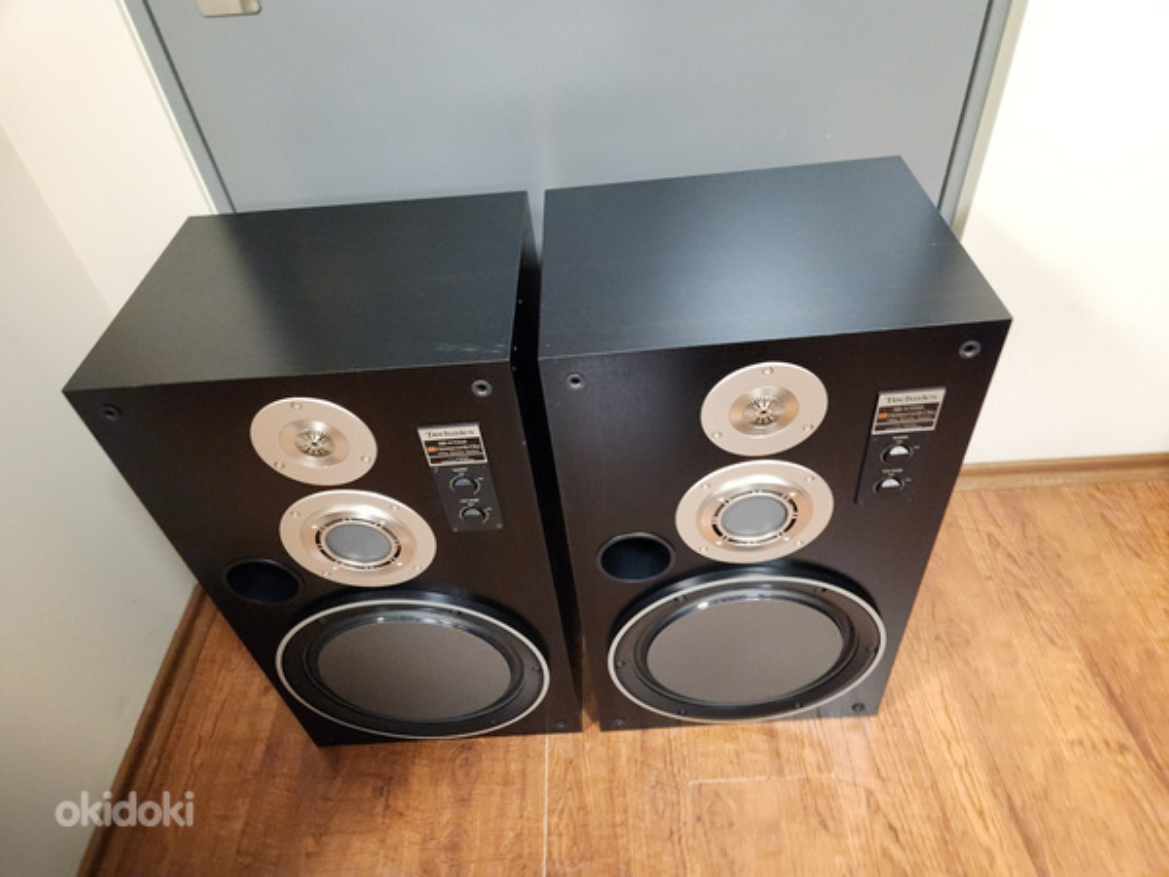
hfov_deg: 73.9
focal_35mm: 23
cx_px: 584
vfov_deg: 58.9
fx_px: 777
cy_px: 438
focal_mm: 5.4
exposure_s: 1/50
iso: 640
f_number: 1.8
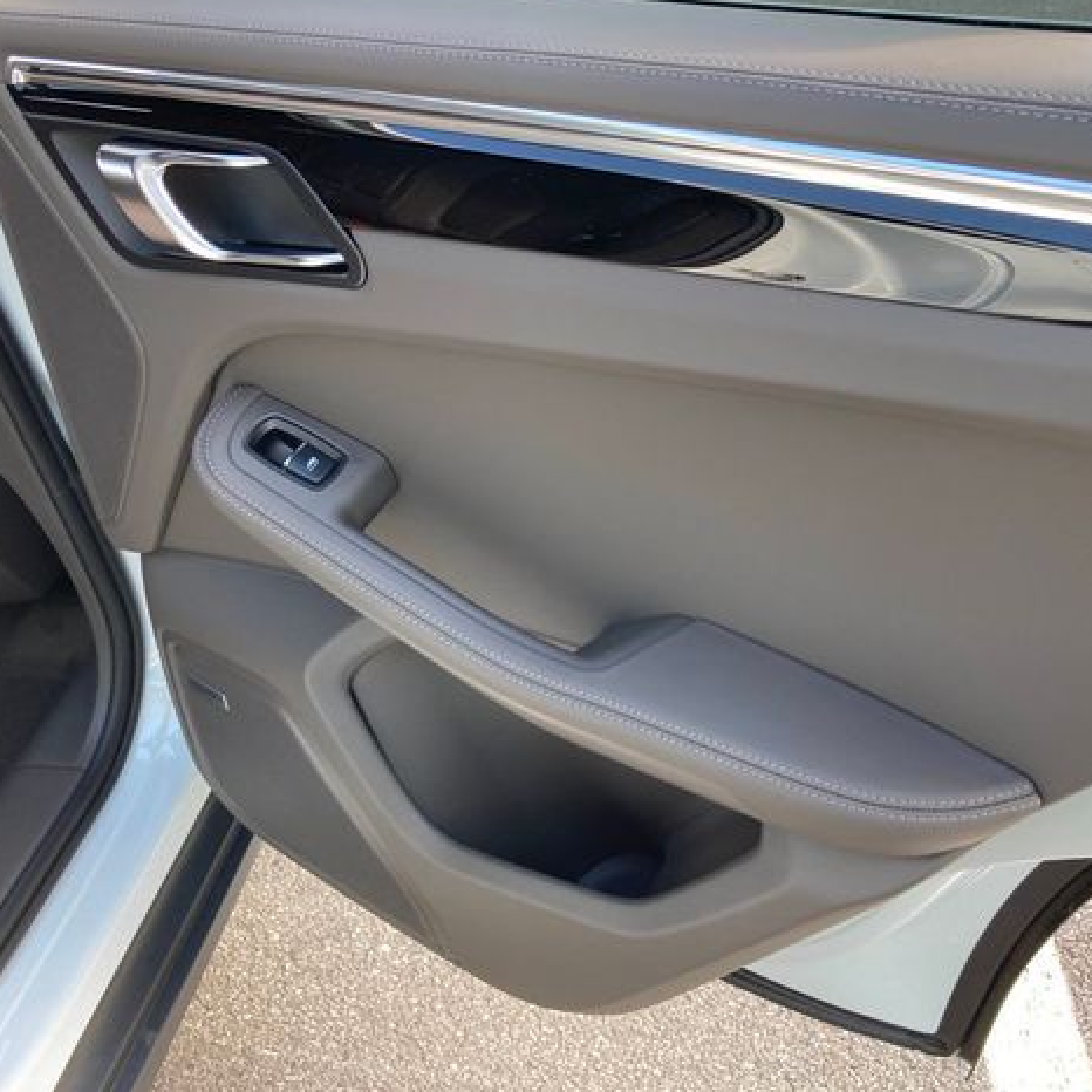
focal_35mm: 34
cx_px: 621
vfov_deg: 48.4
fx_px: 1213
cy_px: 534
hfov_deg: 48.3
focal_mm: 3.99
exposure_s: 1/121
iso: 40
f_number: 1.8
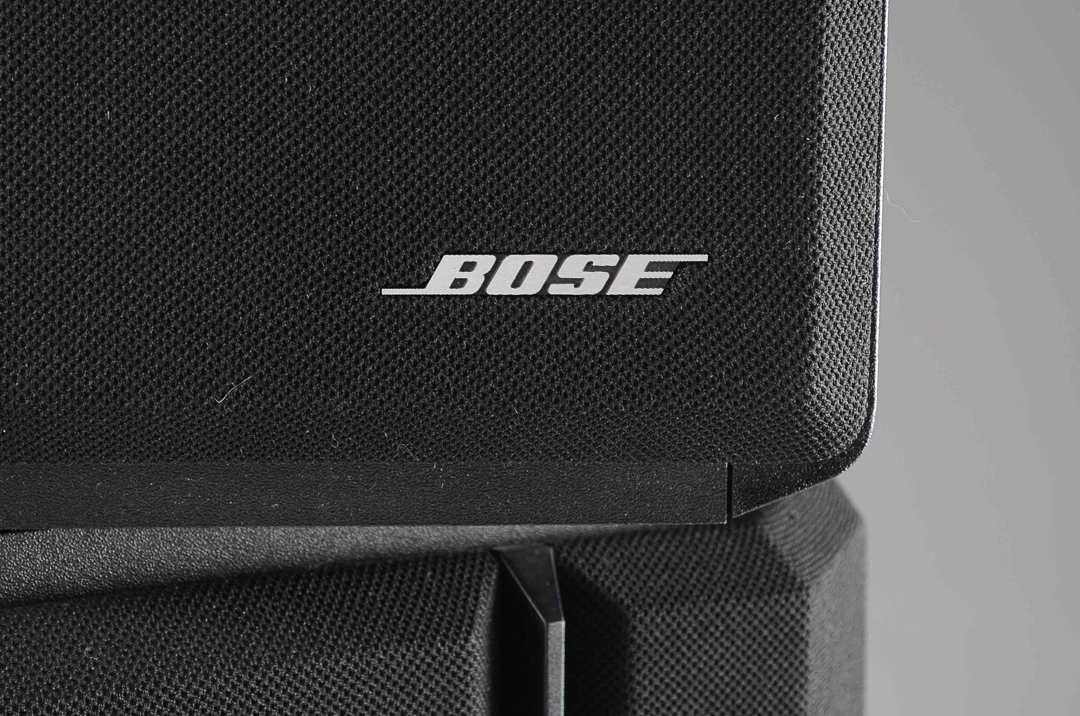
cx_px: 369
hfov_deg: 22.1
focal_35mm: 92
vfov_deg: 14.8
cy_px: 267
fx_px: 2754
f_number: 7.1
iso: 100
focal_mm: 46
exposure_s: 1/80
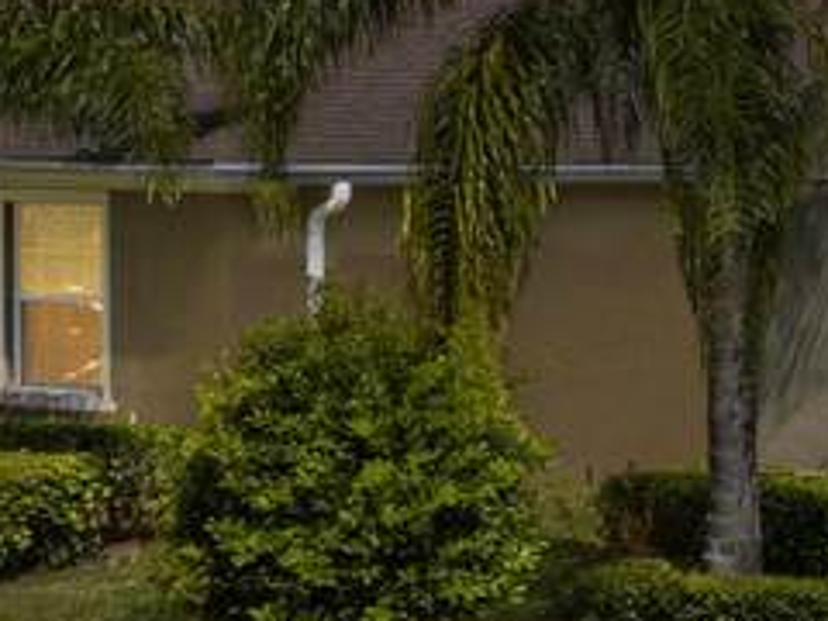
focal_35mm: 128
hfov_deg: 11.8
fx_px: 3062
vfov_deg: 11.6
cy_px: 255
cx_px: 2118
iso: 100
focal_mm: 12.29
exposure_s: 1/50
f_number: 5.6
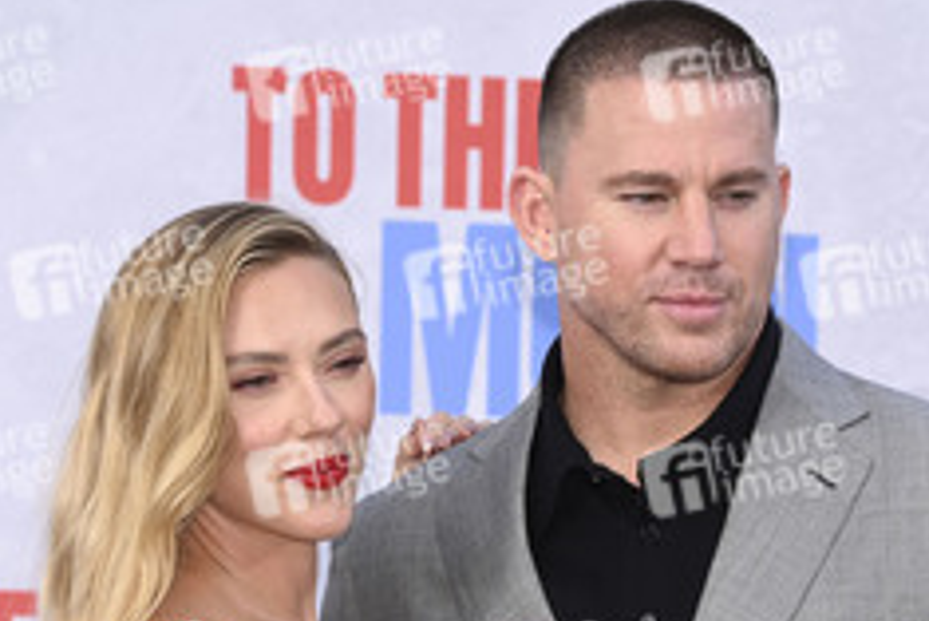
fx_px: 8159
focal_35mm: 316
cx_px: 401
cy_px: 570
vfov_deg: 4.4
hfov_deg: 6.5
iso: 320
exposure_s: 1/200
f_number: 9
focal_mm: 165
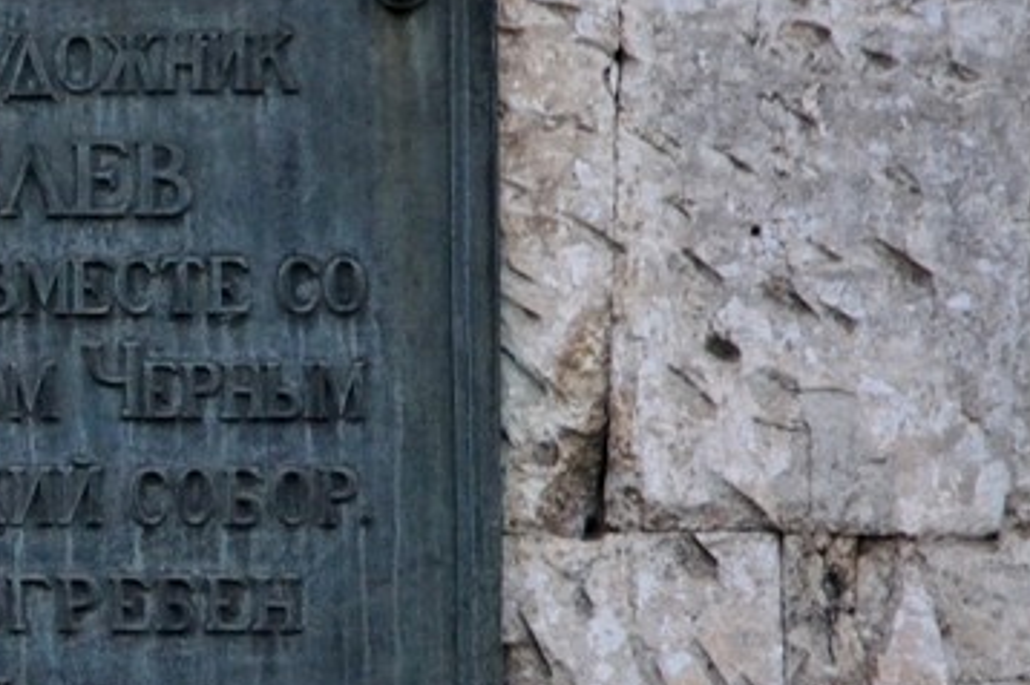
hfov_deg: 4.6
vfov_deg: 3.0
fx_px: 12920
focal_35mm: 452
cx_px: -222
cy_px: 433
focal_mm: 120
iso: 800
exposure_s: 1/60
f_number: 5.6
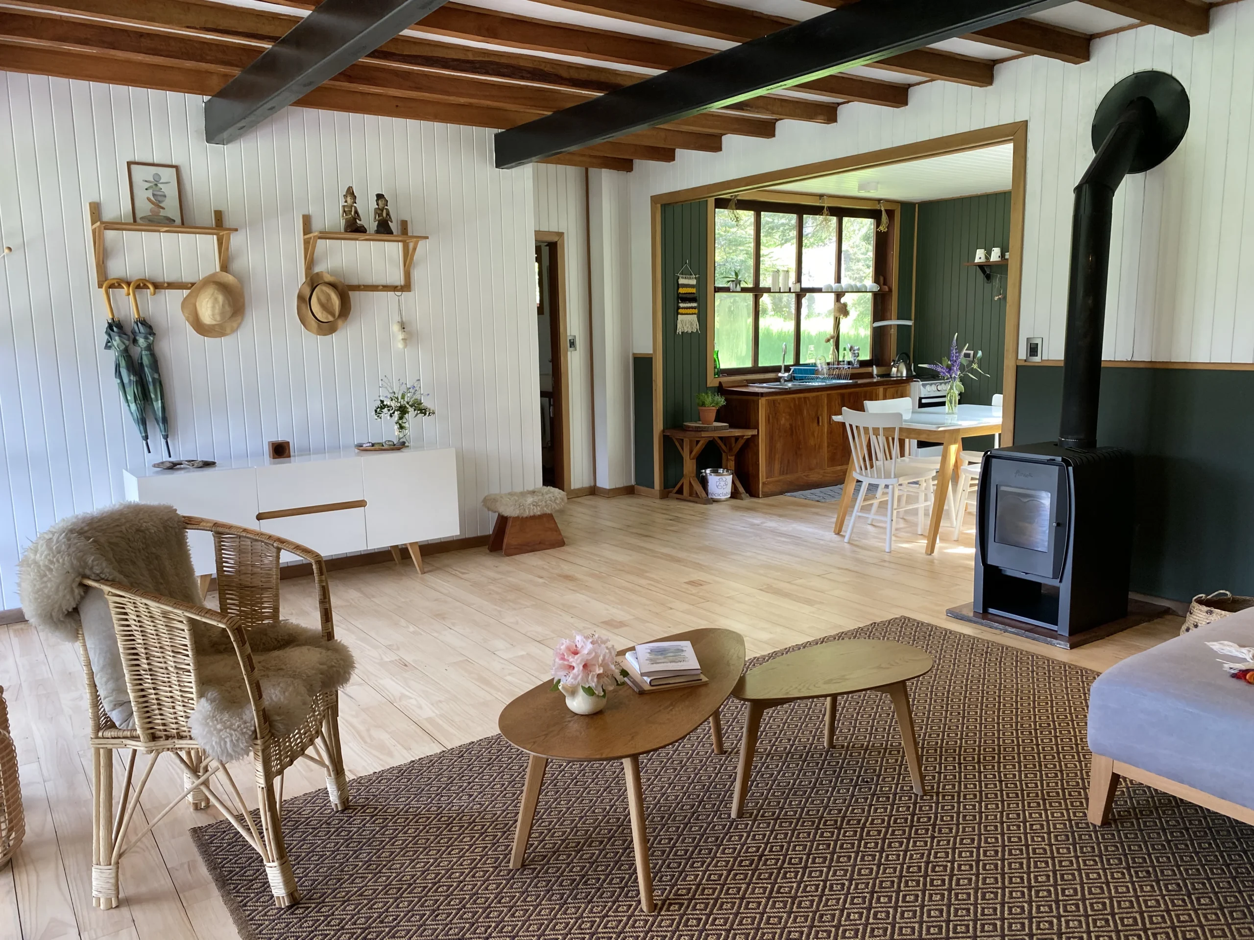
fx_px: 942
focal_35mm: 26
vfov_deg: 53.1
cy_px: 470
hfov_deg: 67.3
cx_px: 627
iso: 100
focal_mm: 4.25
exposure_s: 1/100
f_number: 1.8
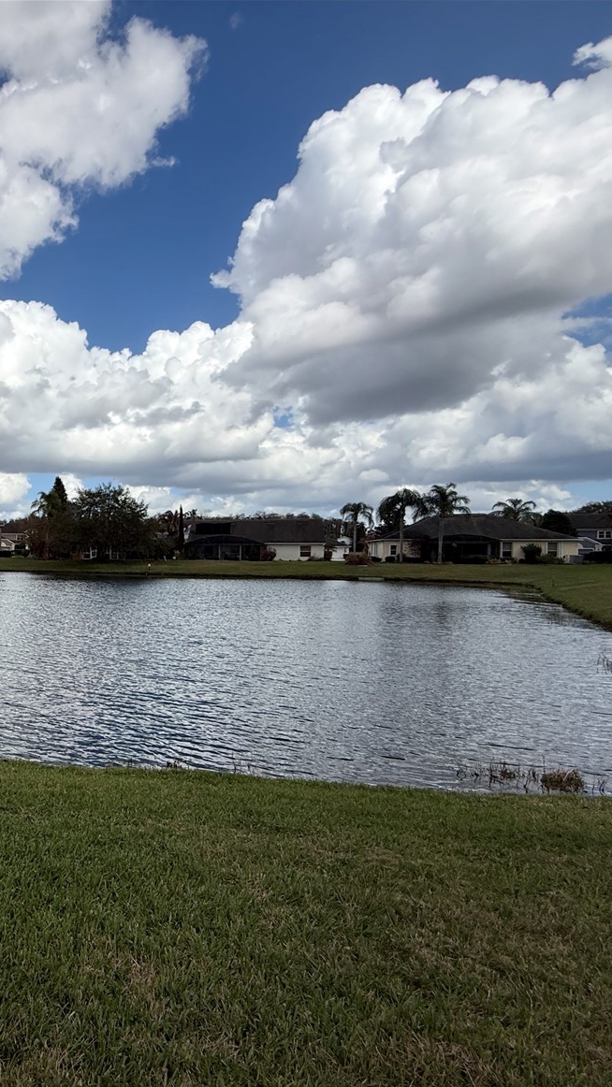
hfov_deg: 42.9
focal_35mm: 21
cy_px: 560
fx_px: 606
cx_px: -49
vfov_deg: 83.8
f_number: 2.2
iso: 50
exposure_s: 1/3663
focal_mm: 2.22
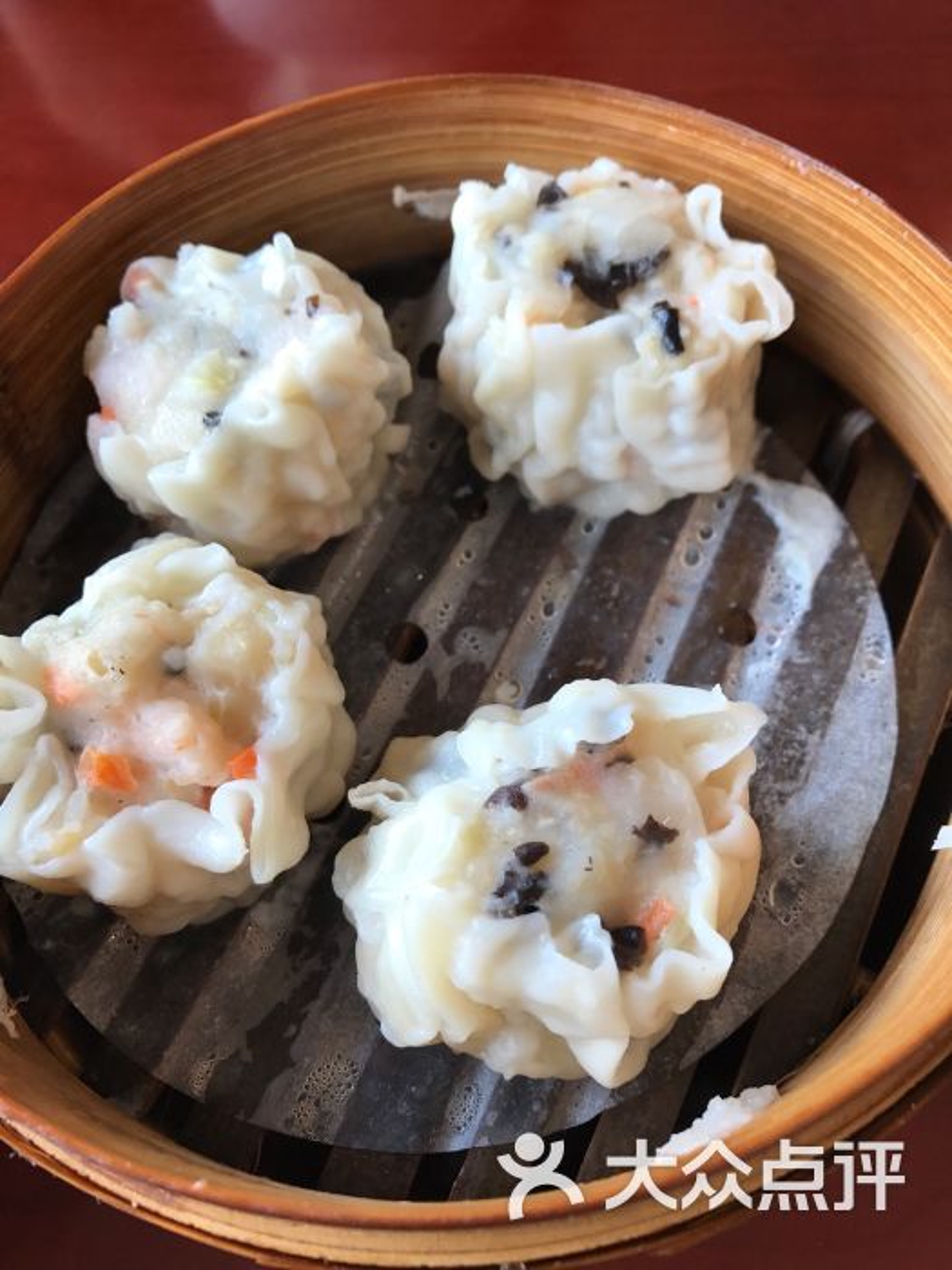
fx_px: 1027
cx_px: 476
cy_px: 635
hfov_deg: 49.7
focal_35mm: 28
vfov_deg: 63.4
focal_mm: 3.99
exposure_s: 1/50
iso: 25
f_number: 1.8
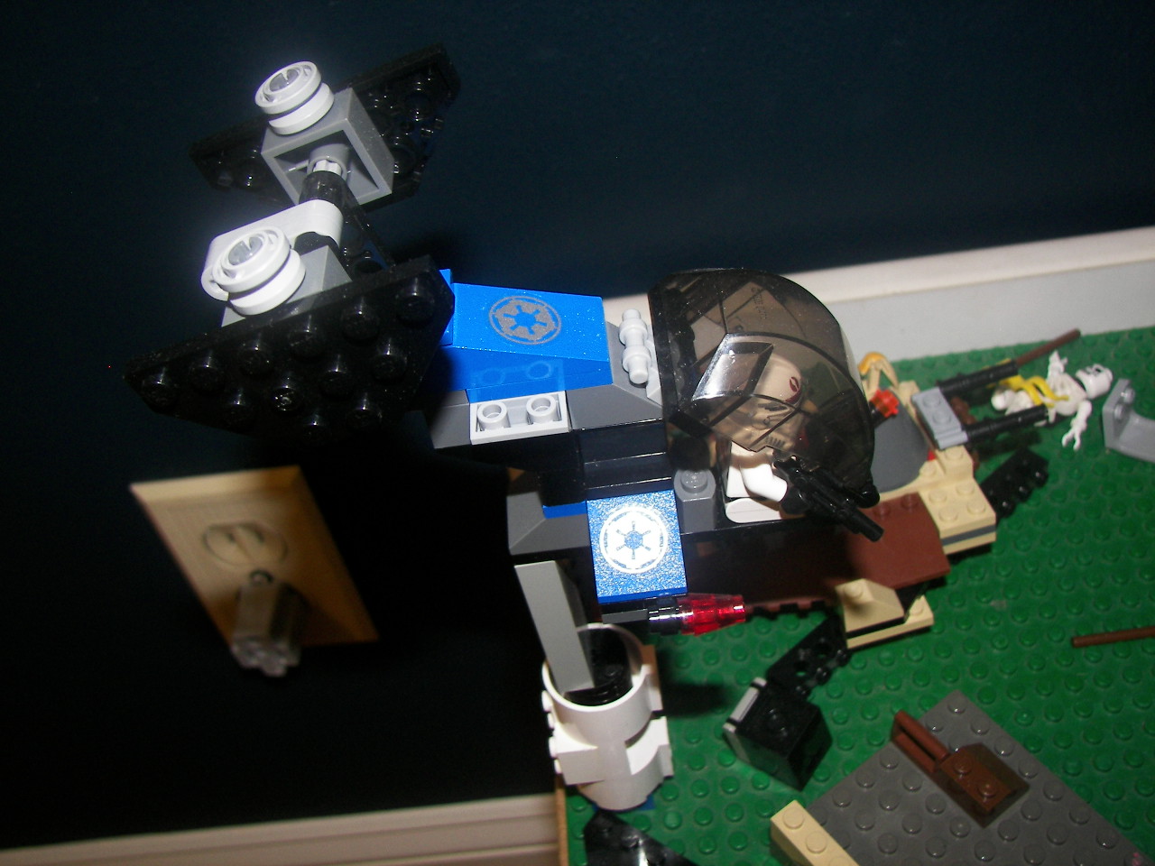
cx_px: 578
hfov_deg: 51.4
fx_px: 1201
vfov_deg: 39.7
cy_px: 433
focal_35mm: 36
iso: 100
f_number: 2.8
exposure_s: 1/30
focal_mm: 6
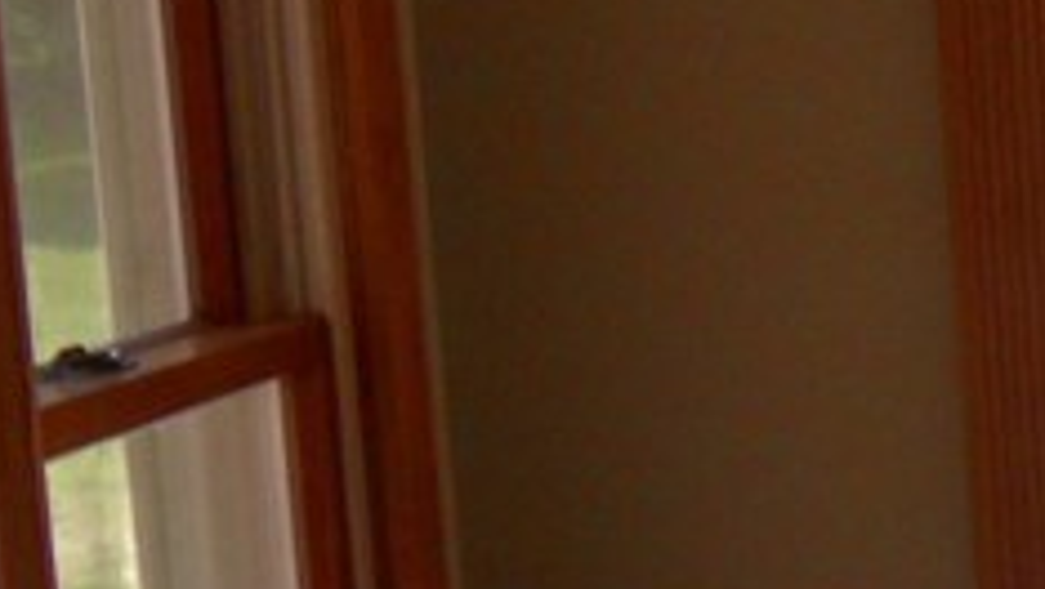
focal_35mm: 167
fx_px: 4631
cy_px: 683
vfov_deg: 7.2
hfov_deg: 11.6
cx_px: 2081
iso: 80
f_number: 3
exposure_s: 1/90
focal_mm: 6.3
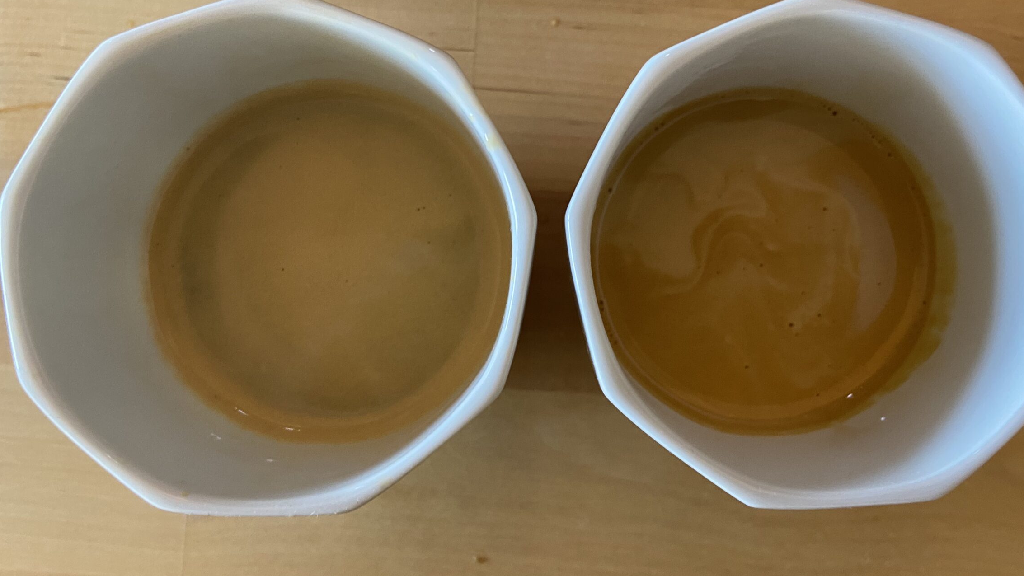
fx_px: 869
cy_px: 255
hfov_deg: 60.9
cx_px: 569
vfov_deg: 36.6
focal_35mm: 32
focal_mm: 4.25
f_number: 1.8
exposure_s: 1/59
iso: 250
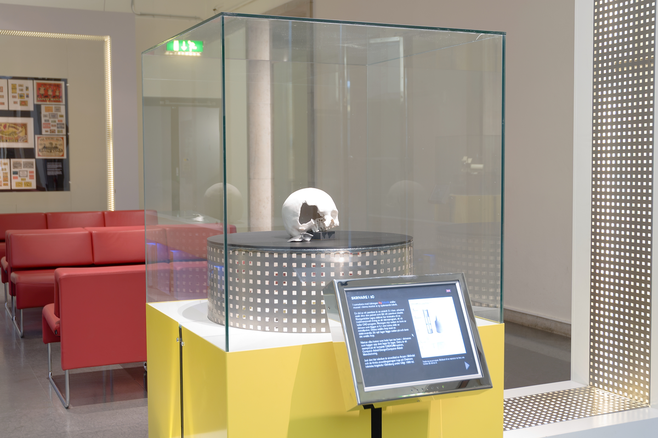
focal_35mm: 46
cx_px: 329
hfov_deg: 42.4
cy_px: 219
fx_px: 849
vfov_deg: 28.9
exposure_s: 1/2.5
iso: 200
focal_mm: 31
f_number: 5
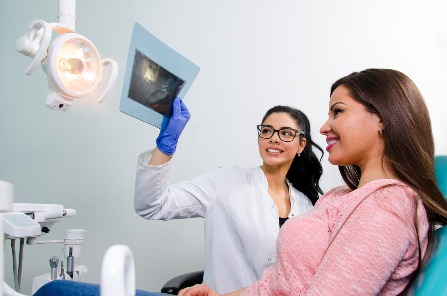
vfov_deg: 43.4
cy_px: 148
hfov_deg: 62.0
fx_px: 372
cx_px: 224
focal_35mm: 30
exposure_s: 1/125
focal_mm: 20
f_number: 5.6
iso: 125
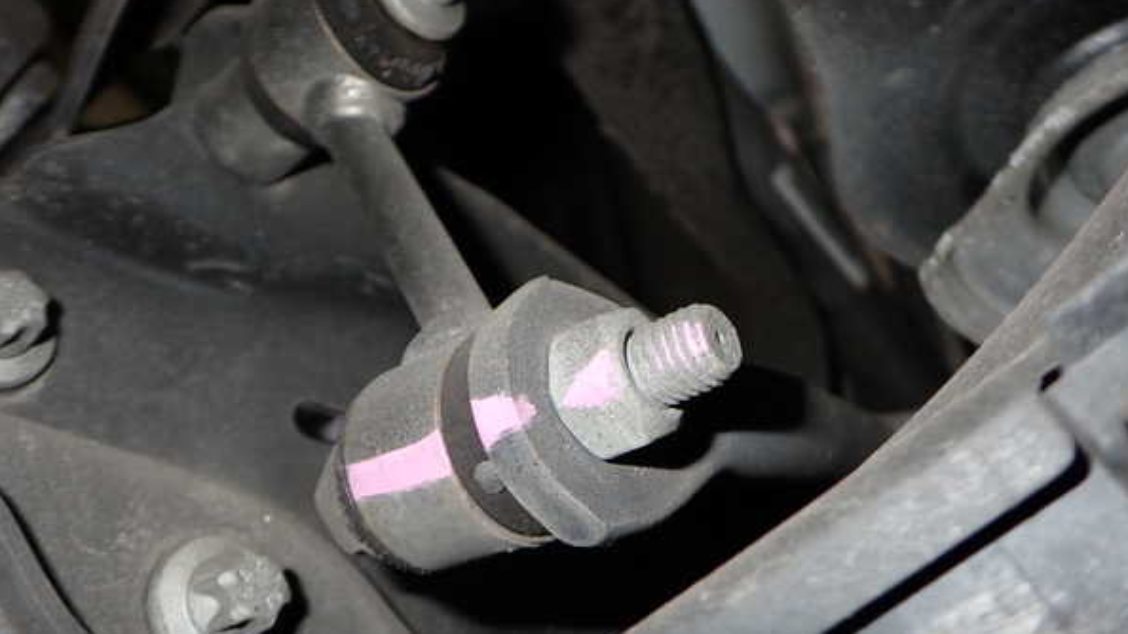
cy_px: 359
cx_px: 566
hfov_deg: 59.5
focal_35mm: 33
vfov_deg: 35.6
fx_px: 987
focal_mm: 5.4
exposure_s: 1/30
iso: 200
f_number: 6.3
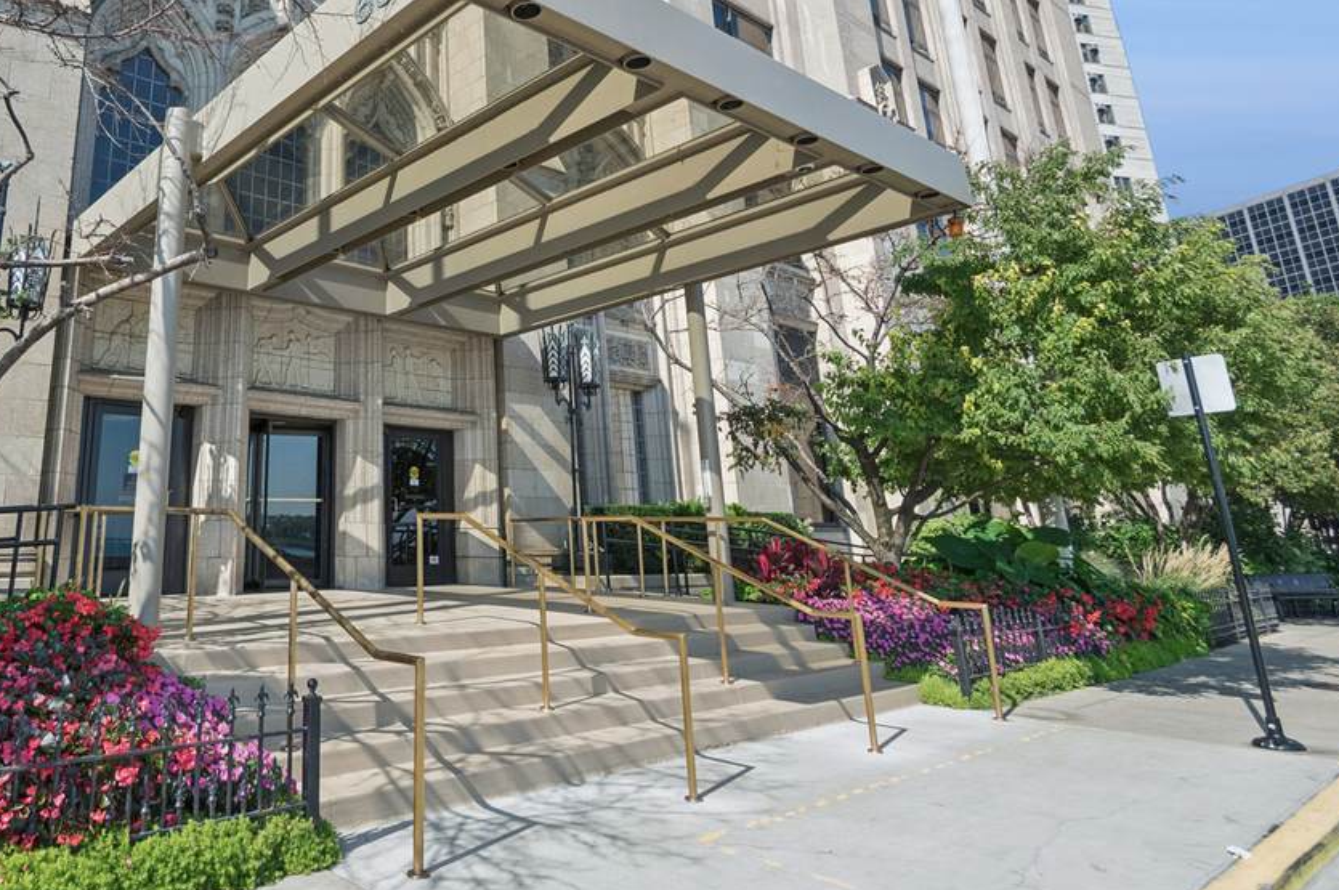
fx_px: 855
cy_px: 270
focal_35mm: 23
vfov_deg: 53.5
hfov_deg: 71.1
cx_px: 337
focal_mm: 10
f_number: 8
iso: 400
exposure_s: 1/640
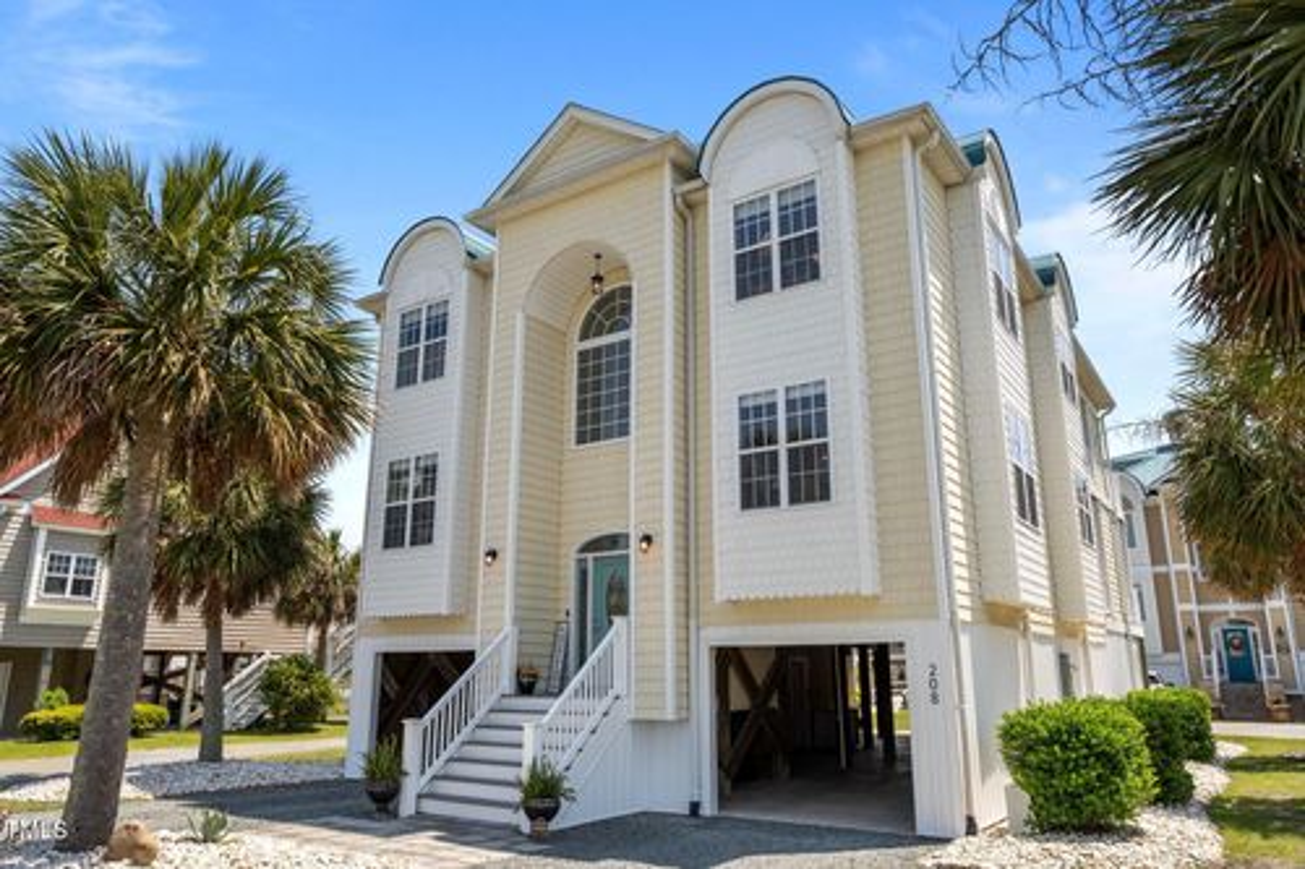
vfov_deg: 54.1
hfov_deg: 74.9
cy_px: 434
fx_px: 852
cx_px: 652
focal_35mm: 24
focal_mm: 23.5
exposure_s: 1/250
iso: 64
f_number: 7.1
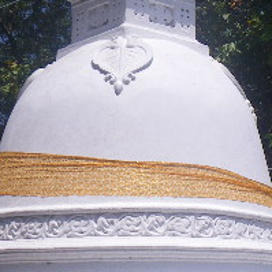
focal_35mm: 106
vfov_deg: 16.4
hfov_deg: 16.4
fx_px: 942
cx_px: 178
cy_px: 152
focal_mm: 5
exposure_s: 1/640
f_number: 4.2
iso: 50
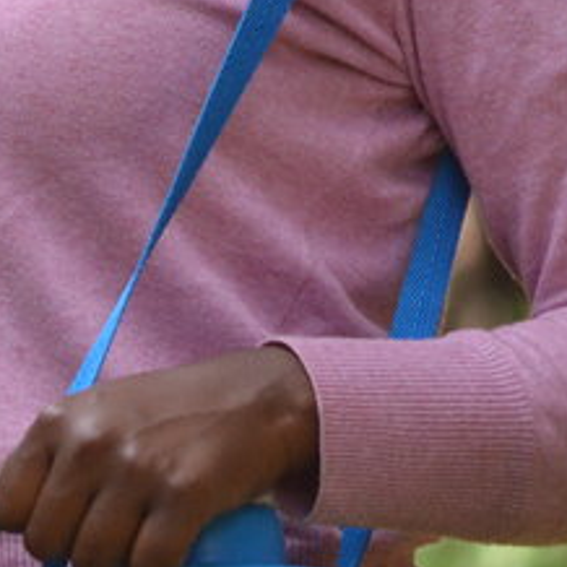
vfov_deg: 1.3
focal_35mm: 1312
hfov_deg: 1.3
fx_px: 24313
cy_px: -211
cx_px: -445
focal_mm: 220
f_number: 5.3
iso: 1000
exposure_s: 1/1000
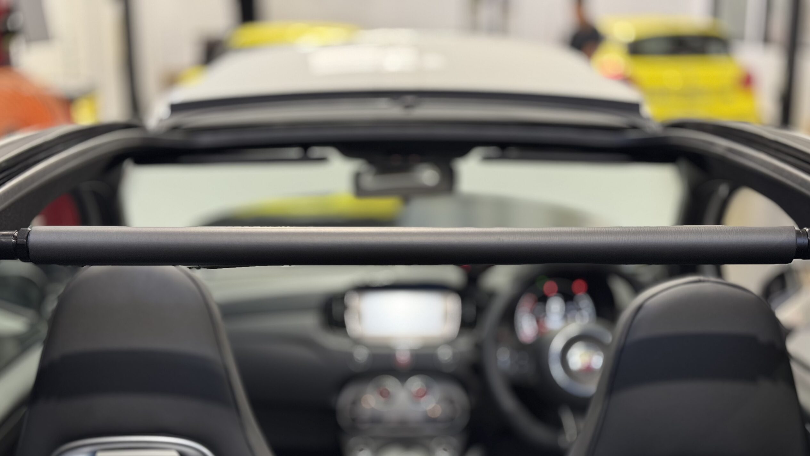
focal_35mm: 53
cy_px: 308
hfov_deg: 39.2
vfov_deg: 22.5
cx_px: 405
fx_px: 1138
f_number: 1.78
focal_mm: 6.76
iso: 100
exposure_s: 1/50
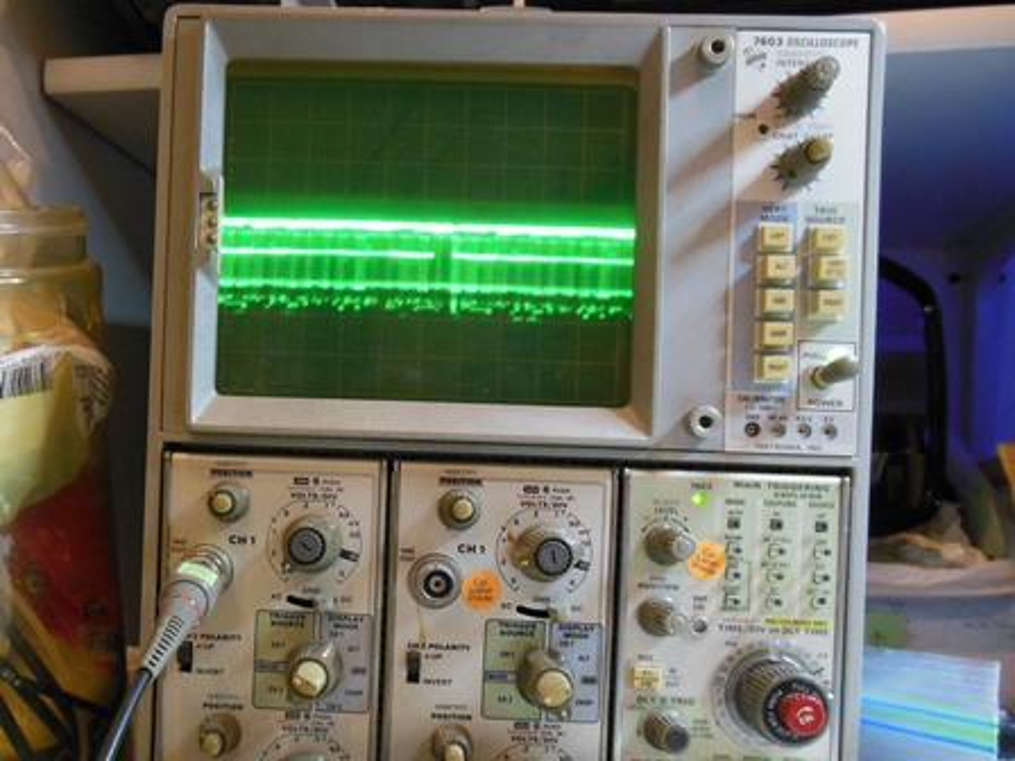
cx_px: 508
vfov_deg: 54.9
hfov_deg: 69.4
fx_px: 733
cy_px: 380
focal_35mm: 25
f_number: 3.2
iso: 400
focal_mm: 4.5
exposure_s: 1/13
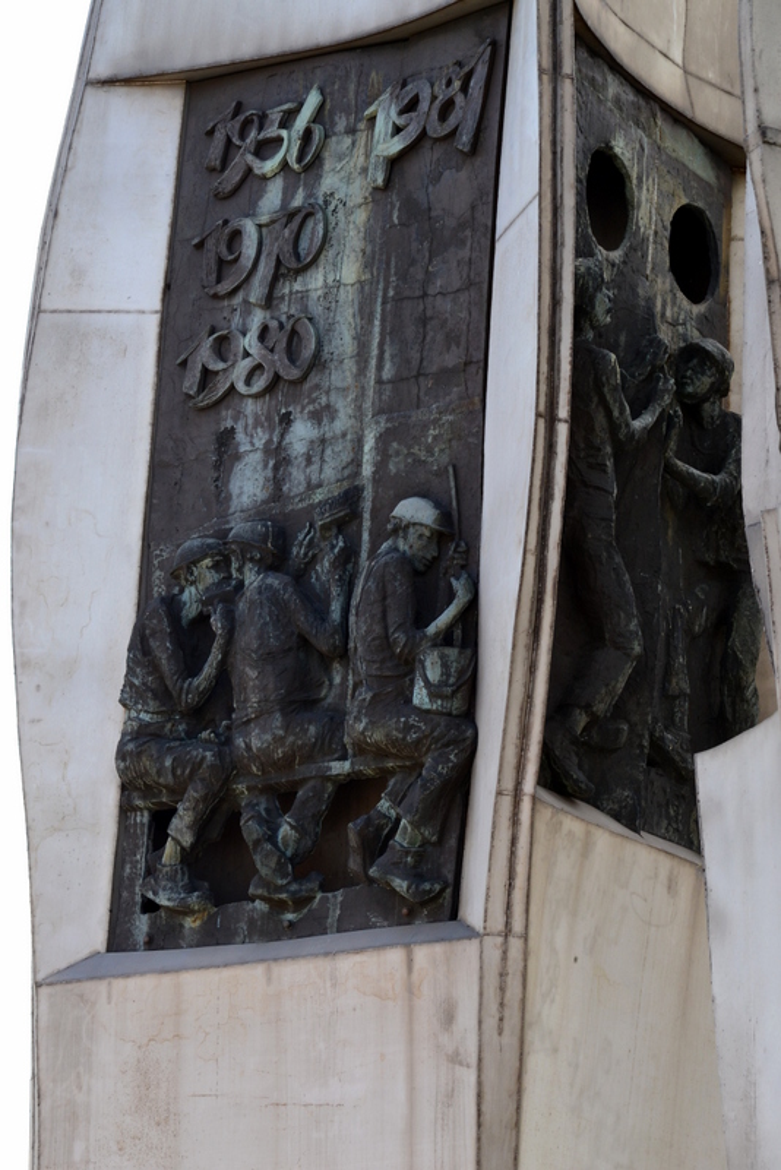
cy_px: 585
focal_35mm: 120
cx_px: 390
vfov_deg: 17.1
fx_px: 3901
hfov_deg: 11.4
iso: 400
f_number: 10
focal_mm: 80
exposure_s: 1/200
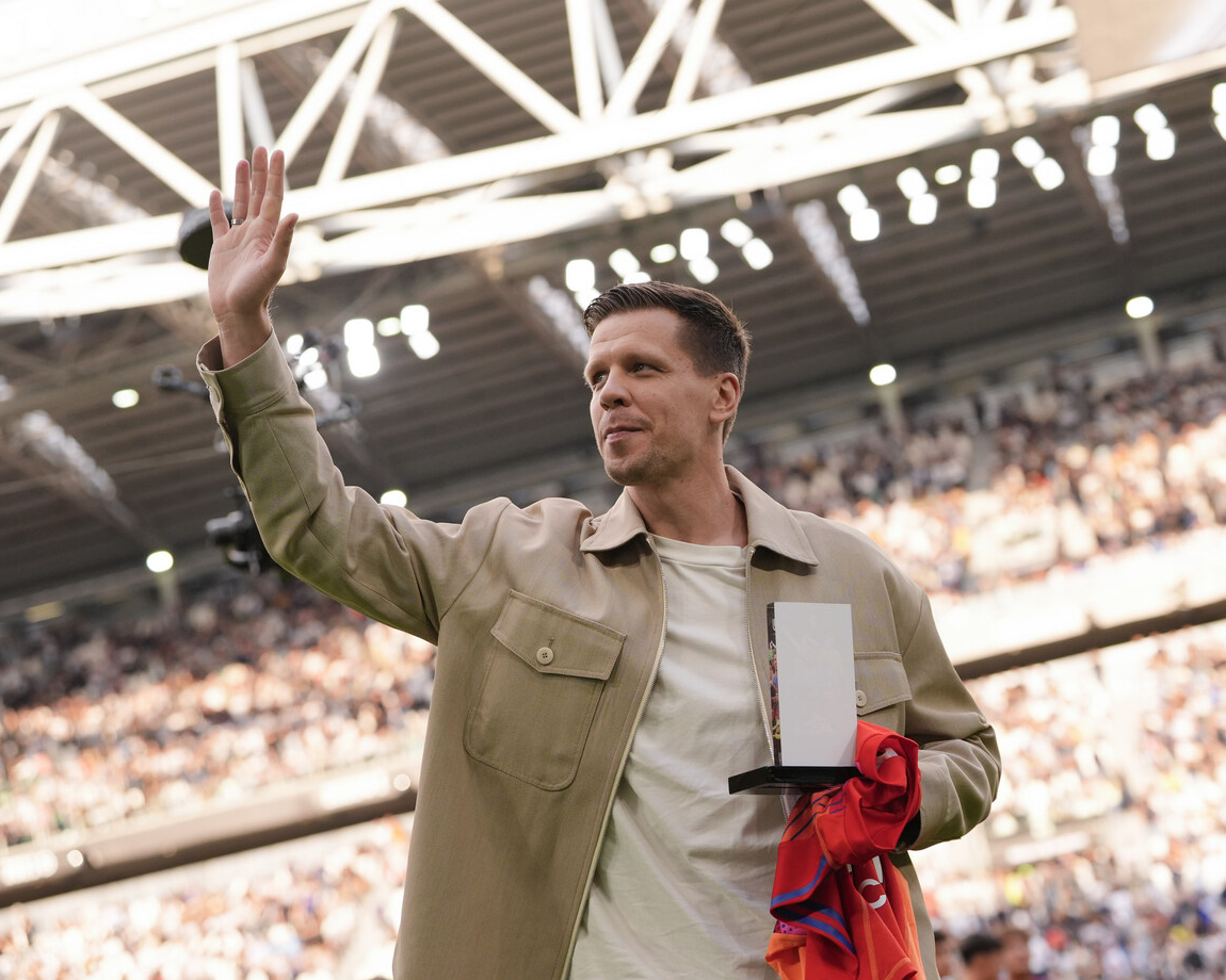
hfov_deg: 23.8
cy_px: 486
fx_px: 2903
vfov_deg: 19.2
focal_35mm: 80
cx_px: 700
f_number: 3.5
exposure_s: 1/2500
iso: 1000
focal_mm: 70
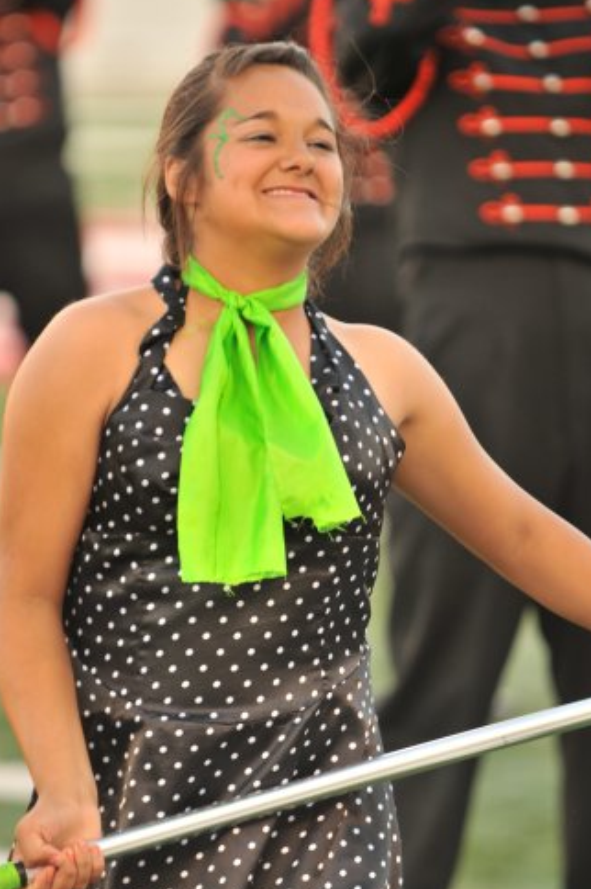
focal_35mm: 372
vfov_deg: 5.5
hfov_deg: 3.7
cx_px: 273
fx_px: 9173
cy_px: 465
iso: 200
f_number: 2.8
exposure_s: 1/250
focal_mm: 200
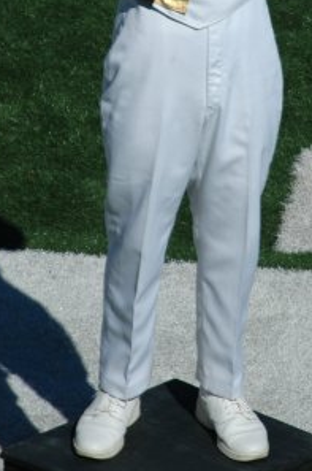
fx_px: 15823
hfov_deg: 1.1
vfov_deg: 1.7
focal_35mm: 1213
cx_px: 197
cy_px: 11
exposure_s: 1/2000
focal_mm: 400
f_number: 5.6
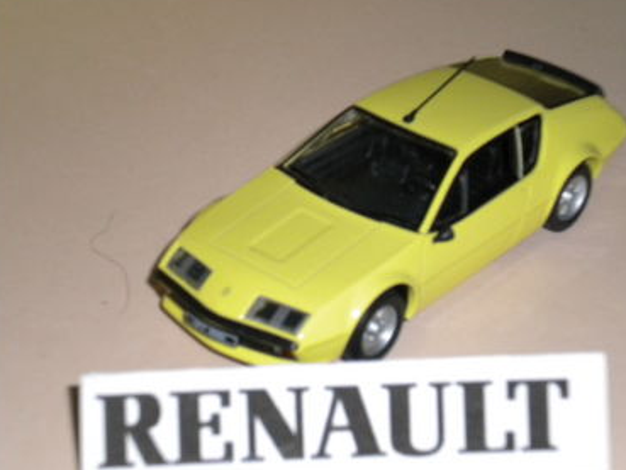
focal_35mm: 104
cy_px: 243
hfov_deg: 18.9
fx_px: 1881
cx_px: 331
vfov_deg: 14.2
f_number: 5.7
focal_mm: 17.3
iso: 400
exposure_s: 1/60
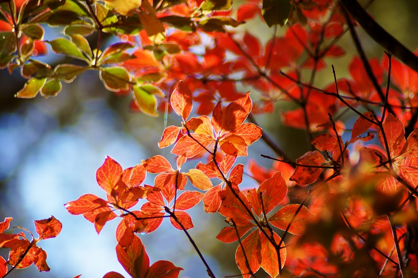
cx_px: 209
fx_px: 3131
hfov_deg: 7.6
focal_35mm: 270
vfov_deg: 5.1
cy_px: 139
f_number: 4.5
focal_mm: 180
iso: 200
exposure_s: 1/320
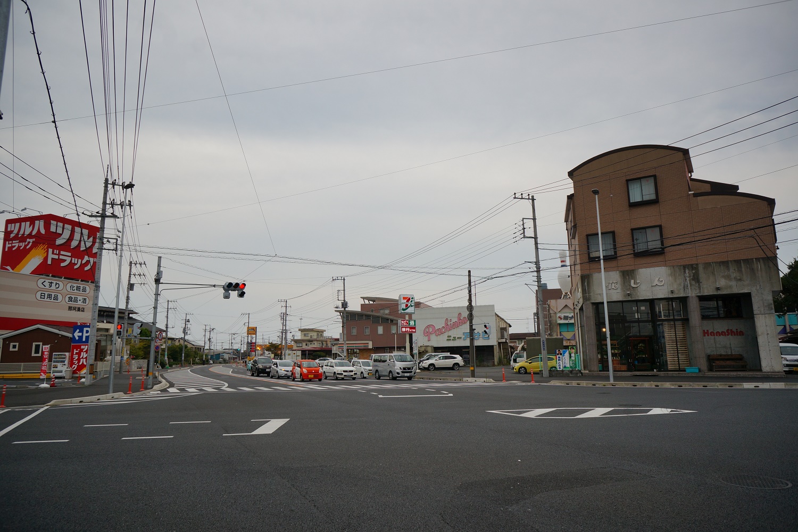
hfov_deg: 73.7
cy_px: 266
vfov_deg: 53.1
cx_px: 399
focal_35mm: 24
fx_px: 532
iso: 100
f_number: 7.1
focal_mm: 16
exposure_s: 1/100
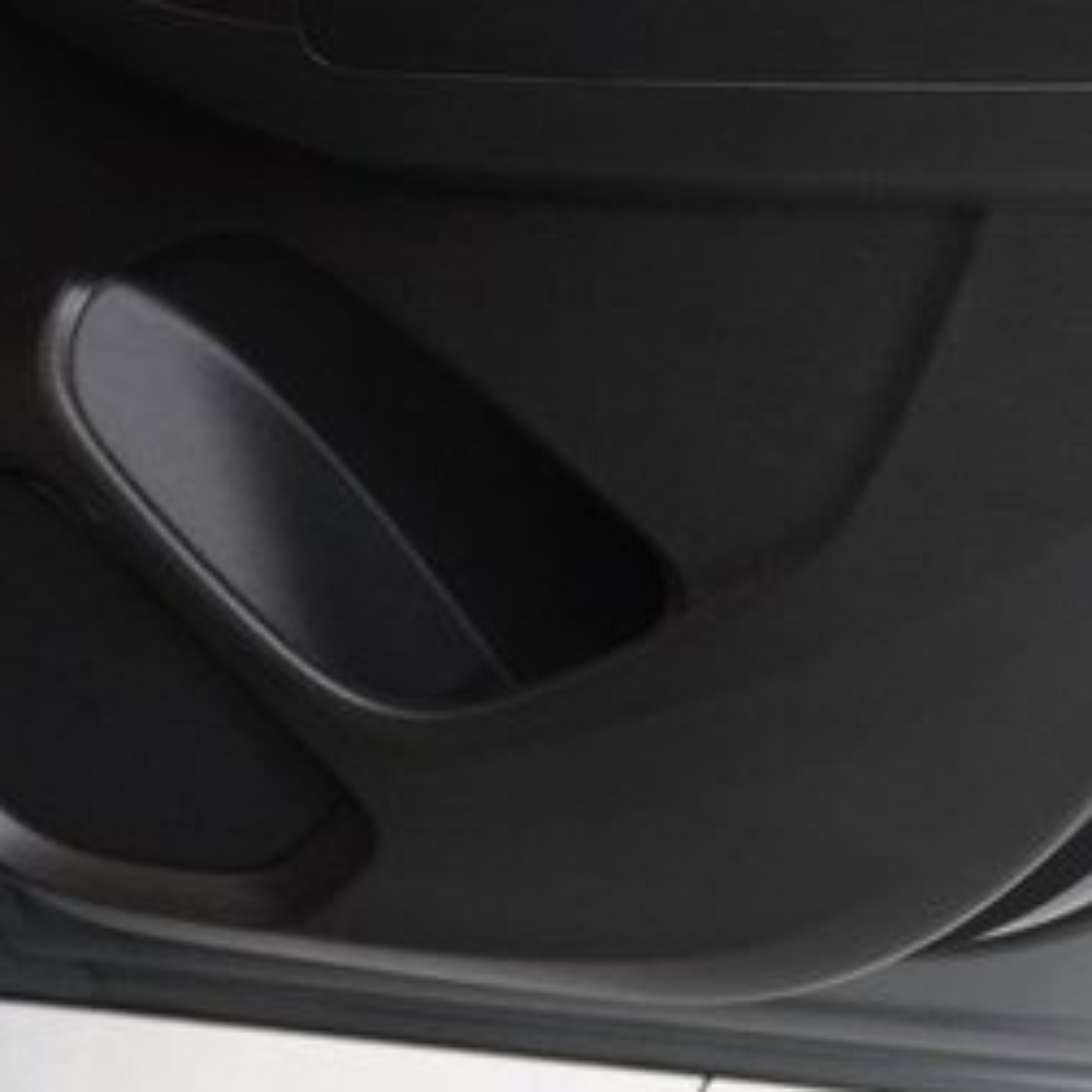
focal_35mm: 83
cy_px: -119
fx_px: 2962
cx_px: 992
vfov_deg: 19.9
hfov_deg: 20.4
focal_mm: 16
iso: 1600
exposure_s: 1/30
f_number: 3.5
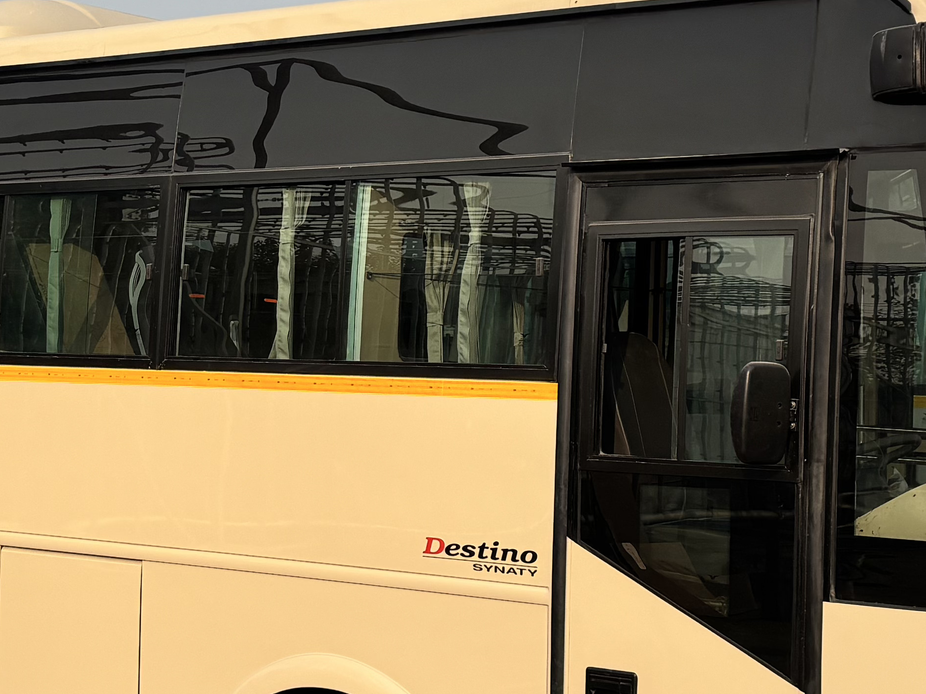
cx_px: 246
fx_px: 2113
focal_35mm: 79
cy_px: 290
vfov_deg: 18.6
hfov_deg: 24.5
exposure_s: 1/2342
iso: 50
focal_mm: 5.96
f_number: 1.6
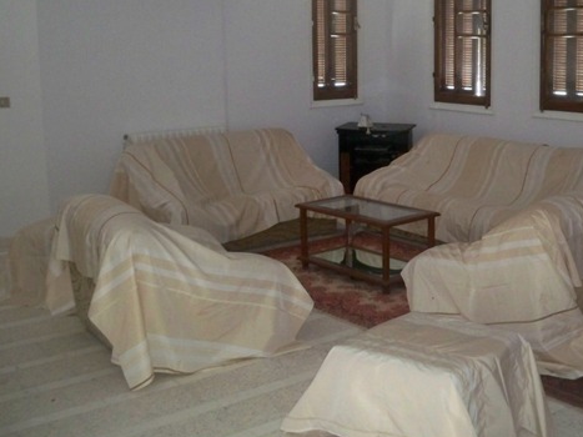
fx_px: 808
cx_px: 389
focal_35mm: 48
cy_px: 150
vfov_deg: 30.1
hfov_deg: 39.2
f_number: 3.1
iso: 400
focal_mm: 6.3
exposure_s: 1/60
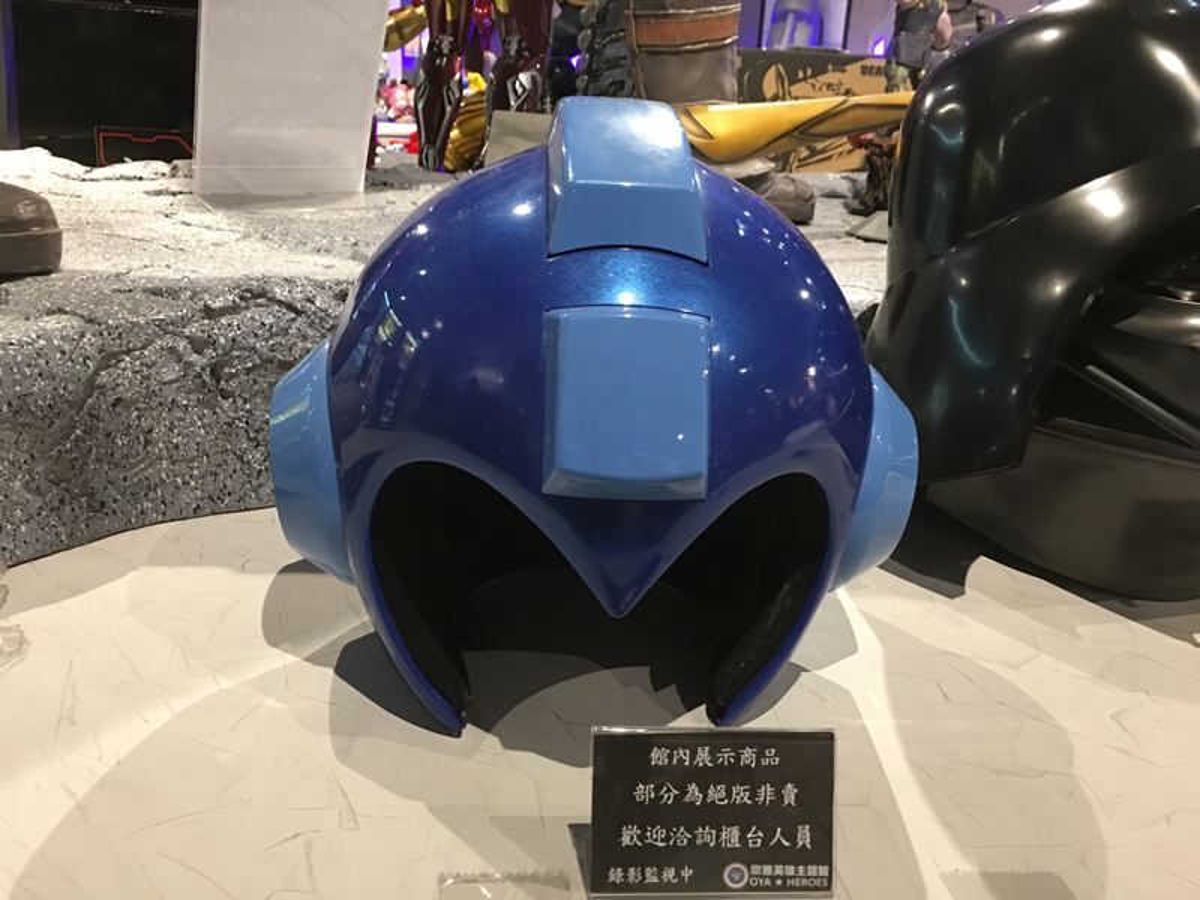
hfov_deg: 61.7
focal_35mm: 29
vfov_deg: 48.2
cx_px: 600
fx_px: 1005
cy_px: 450
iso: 125
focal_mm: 4.15
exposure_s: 1/15
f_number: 2.2
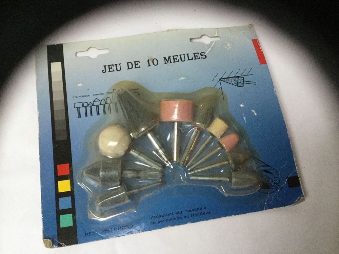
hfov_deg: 58.4
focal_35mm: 31
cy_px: 127
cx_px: 170
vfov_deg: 45.4
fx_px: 304
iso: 200
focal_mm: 3.3
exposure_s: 1/25
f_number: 2.4
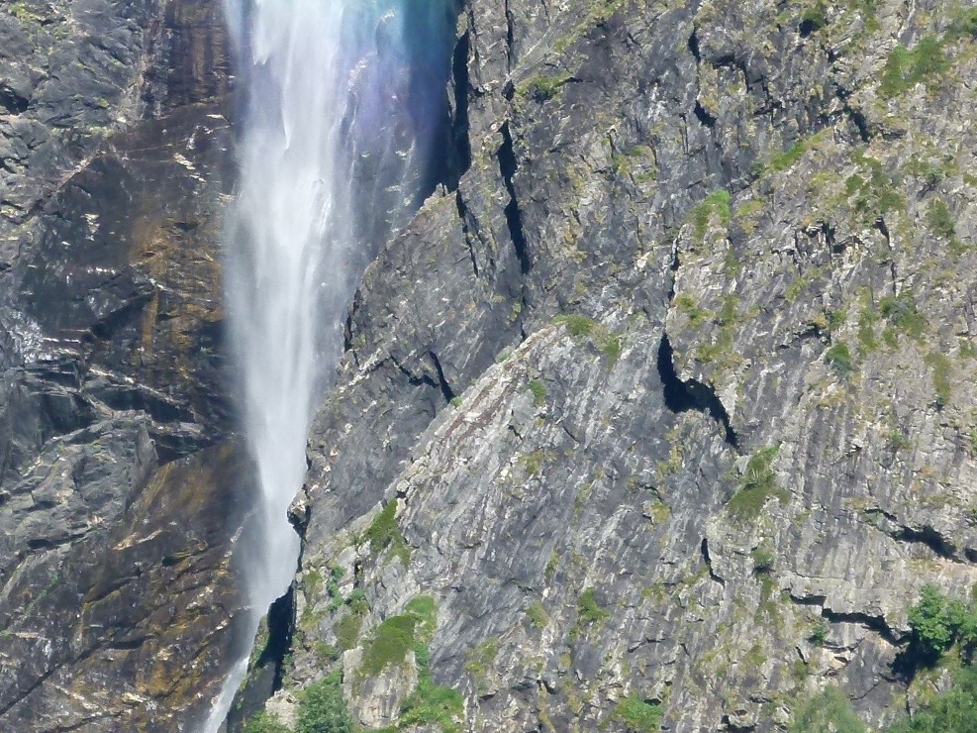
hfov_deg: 3.7
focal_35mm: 529
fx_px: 14929
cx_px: 412
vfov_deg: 2.8
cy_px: -132
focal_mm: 36.7
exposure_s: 1/500
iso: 100
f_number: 4
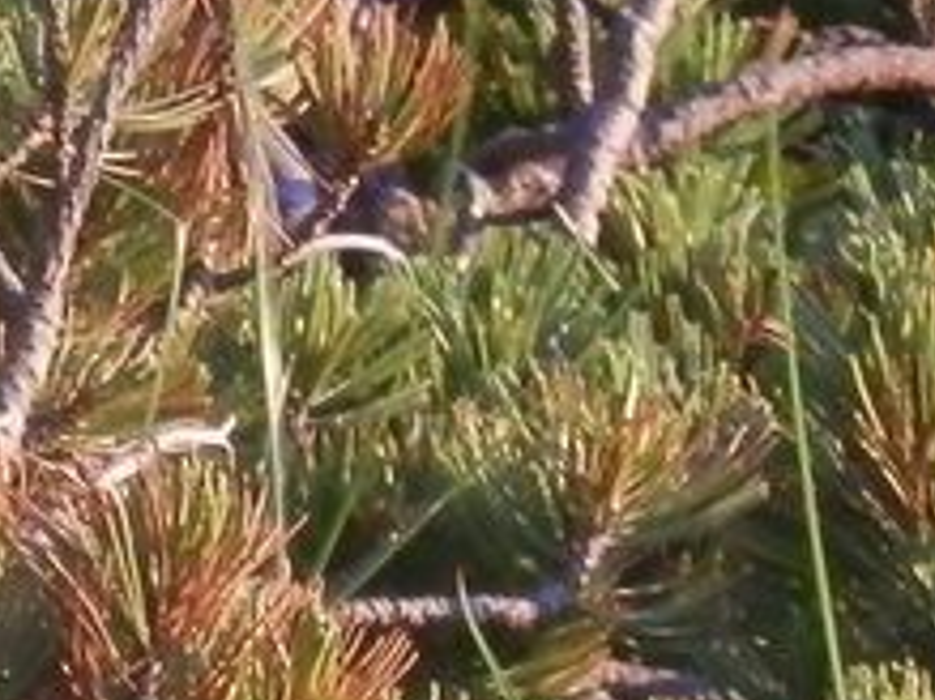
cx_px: -231
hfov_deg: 3.2
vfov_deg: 2.4
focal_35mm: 617
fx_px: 16656
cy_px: -277
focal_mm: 30.2
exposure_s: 1/80
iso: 200
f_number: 5.7
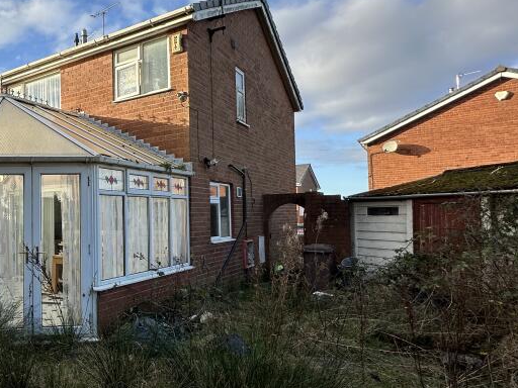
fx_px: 419
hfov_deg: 56.9
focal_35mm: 28
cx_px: 77
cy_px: 204
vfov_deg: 49.7
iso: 40
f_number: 2.2
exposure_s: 1/698
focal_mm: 2.22
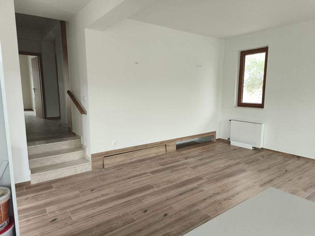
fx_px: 209
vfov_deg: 58.8
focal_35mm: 23
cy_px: 118
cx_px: 158
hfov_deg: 74.0
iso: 1250
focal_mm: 5.35
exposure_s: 1/343
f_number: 1.7
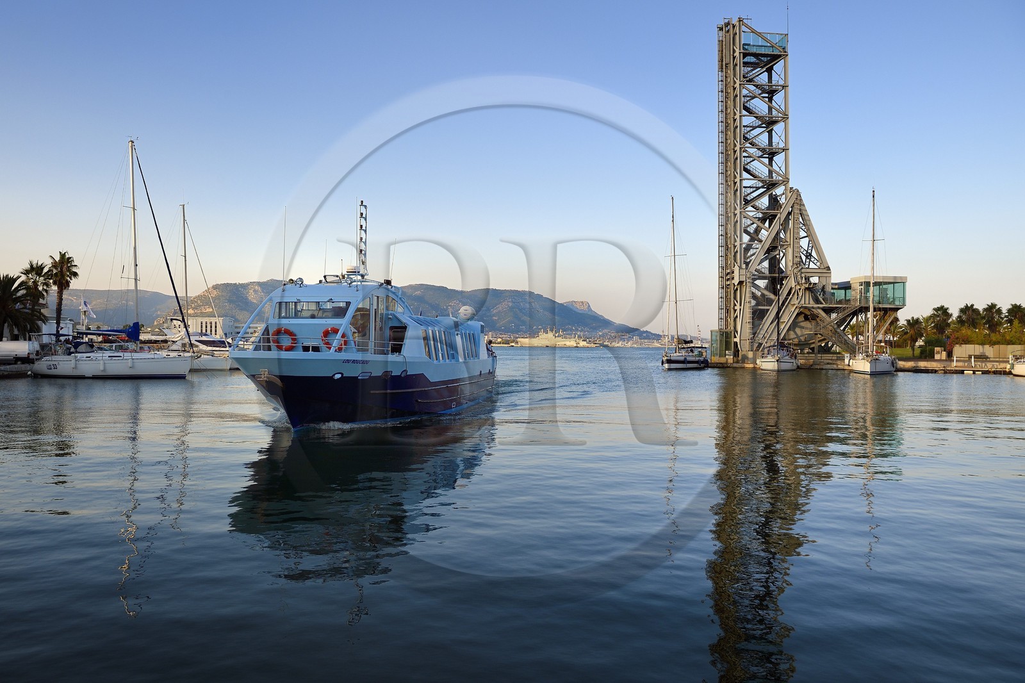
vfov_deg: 49.5
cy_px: 342
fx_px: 740
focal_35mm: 26
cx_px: 512
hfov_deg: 69.4
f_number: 9
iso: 200
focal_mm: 26
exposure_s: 1/250
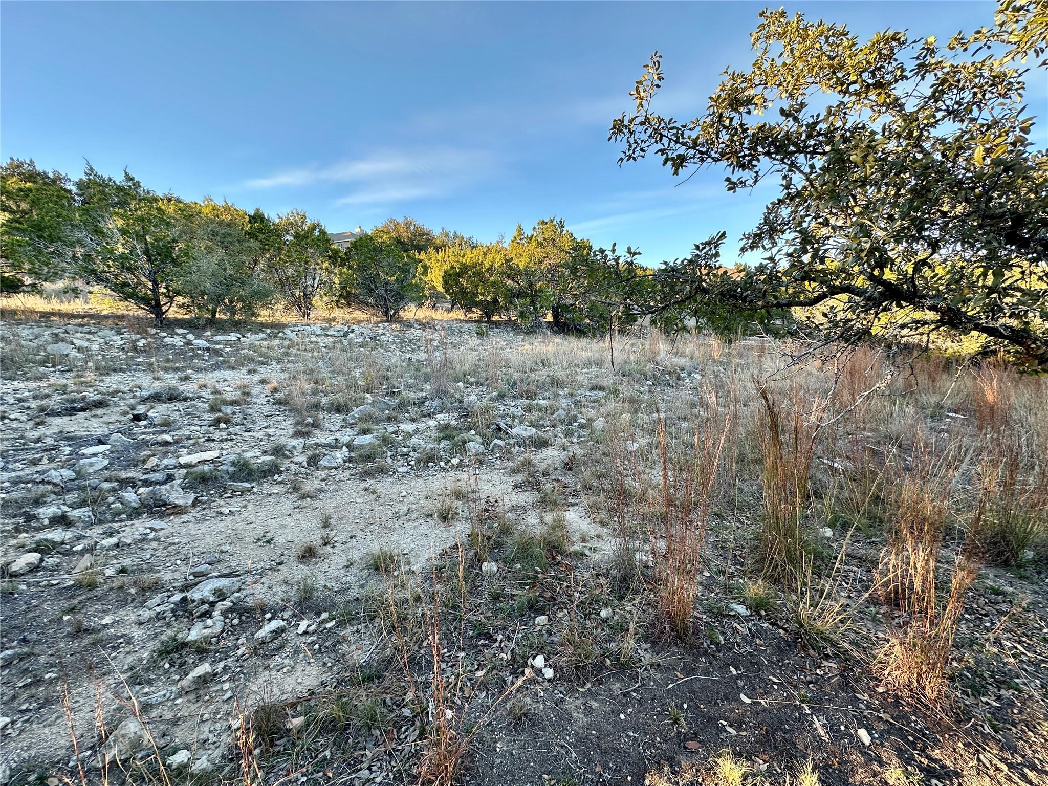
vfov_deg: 85.7
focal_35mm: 14
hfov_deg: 102.1
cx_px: 524
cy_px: 393
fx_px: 424
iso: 40
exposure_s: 1/138
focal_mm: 2.22
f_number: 2.2
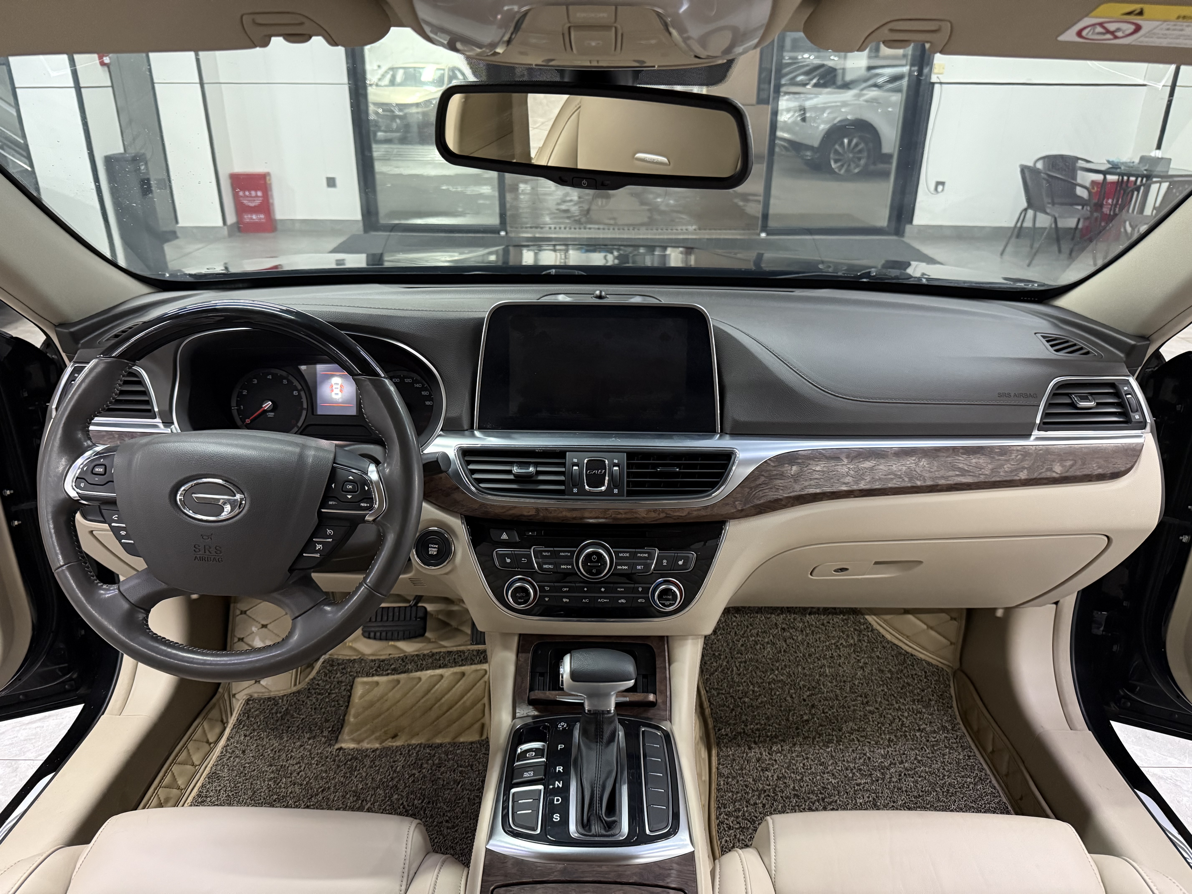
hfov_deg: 71.6
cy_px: 447
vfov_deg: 56.8
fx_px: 826
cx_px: 596
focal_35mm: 24
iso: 800
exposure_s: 1/33
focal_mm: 6.76
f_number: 1.78
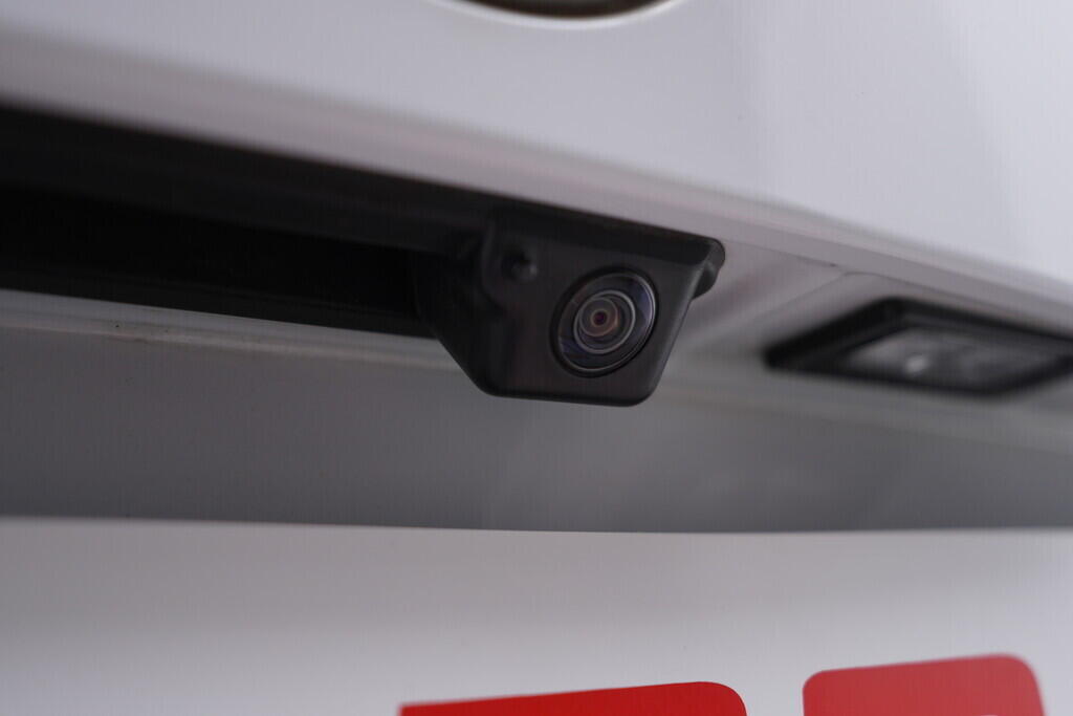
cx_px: 536
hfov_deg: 53.1
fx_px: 1073
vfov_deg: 36.9
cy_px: 358
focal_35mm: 36
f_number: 3.2
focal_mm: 24
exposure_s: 1/50
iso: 125
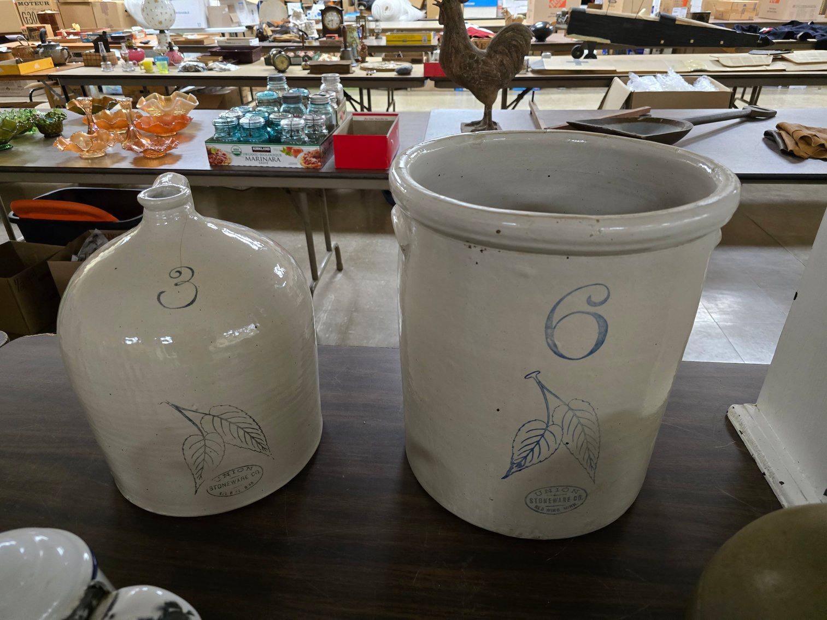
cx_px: 414
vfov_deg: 58.9
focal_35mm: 23
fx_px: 550
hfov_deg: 73.9
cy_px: 310
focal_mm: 6.3
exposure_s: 1/60
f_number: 1.7
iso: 800
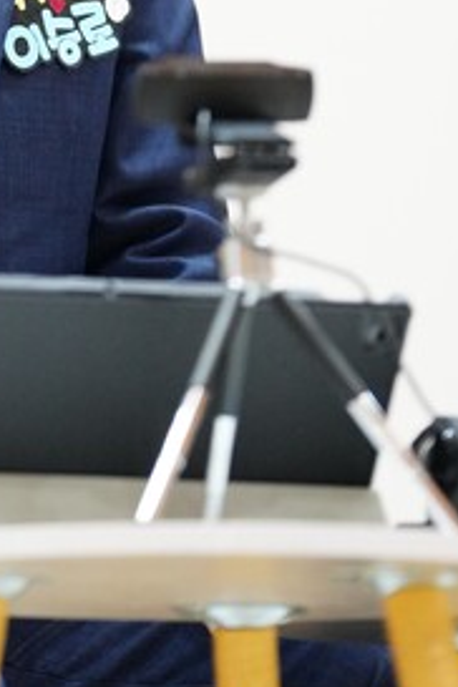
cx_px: -166
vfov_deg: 4.4
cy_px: -282
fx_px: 8816
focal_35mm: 462
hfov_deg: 3.0
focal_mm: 140
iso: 2500
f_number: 2.8
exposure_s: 1/500
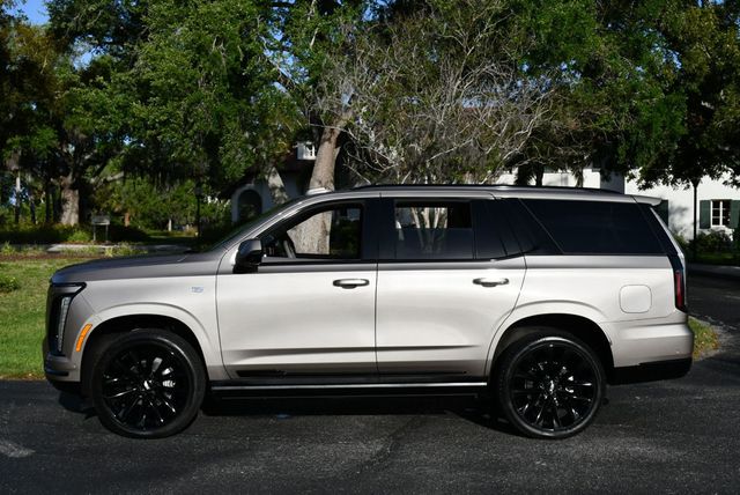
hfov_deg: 44.5
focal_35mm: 44
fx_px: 905
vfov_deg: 30.6
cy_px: 248
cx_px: 370
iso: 100
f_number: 10
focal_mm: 22
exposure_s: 1/400
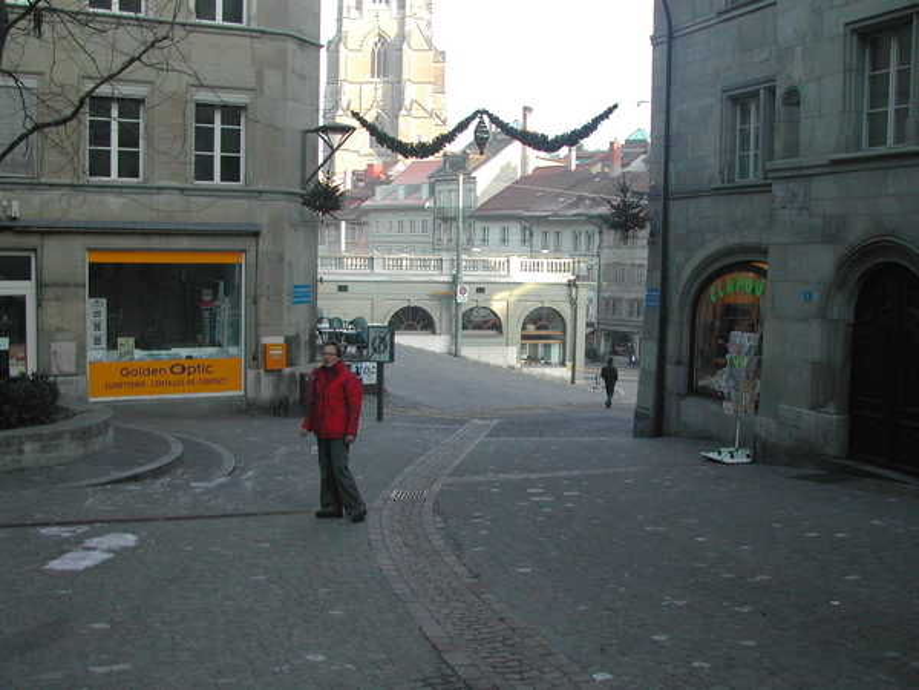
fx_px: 1009
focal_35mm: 38
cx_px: 460
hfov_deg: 49.0
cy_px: 345
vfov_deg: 37.7
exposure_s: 1/186
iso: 100
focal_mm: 8
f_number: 2.8
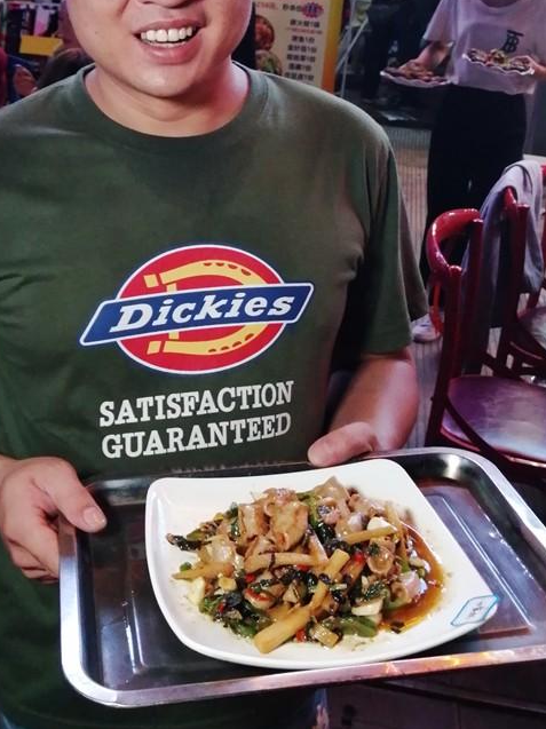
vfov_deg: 40.6
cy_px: 224
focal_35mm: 46
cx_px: 195
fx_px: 968
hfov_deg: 31.3
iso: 250
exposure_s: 1/33.3
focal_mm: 3.64
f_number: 1.8
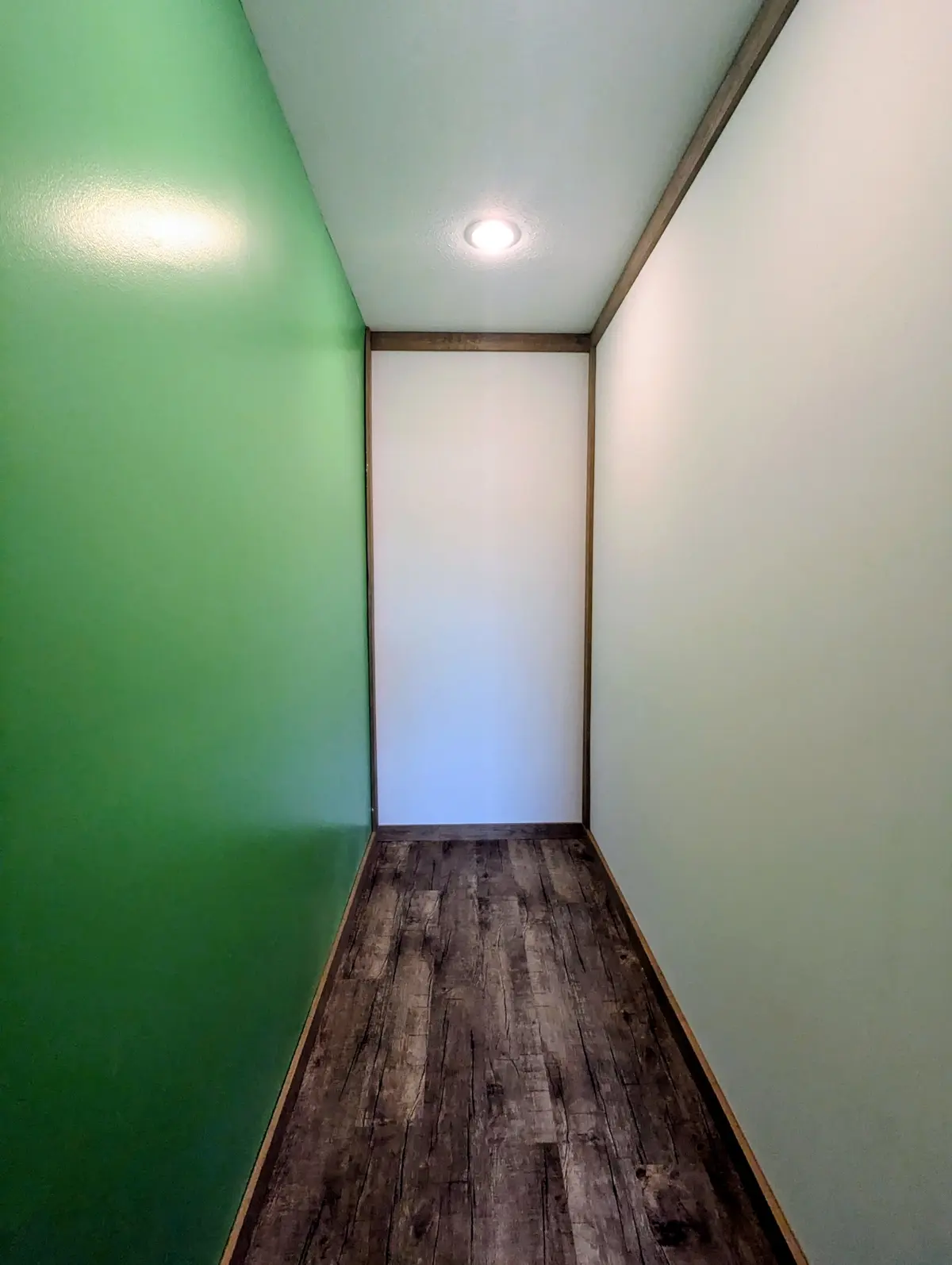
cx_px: 476
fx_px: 585
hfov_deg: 78.2
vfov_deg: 94.4
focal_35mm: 16
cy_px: 632
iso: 446
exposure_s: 1/120
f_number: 2.2
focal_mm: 2.35
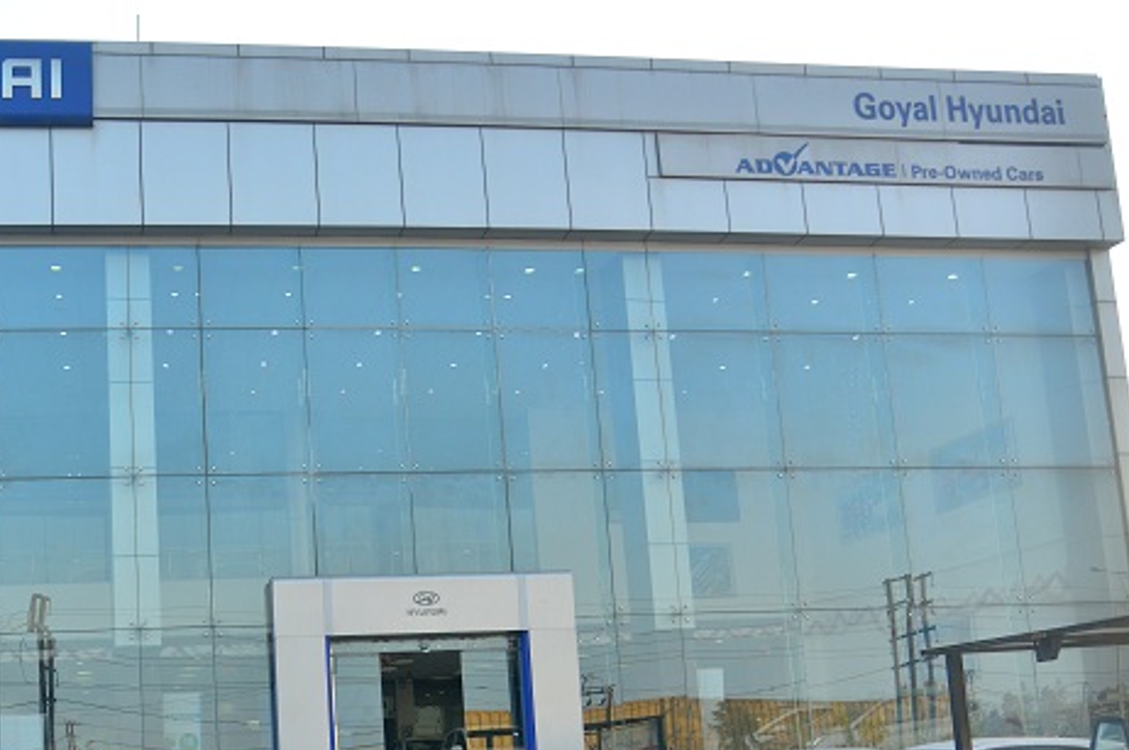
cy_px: 568
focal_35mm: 39
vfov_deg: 33.4
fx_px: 1222
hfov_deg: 47.7
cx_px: 280
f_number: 4
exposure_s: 1/1600
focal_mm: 24
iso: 800
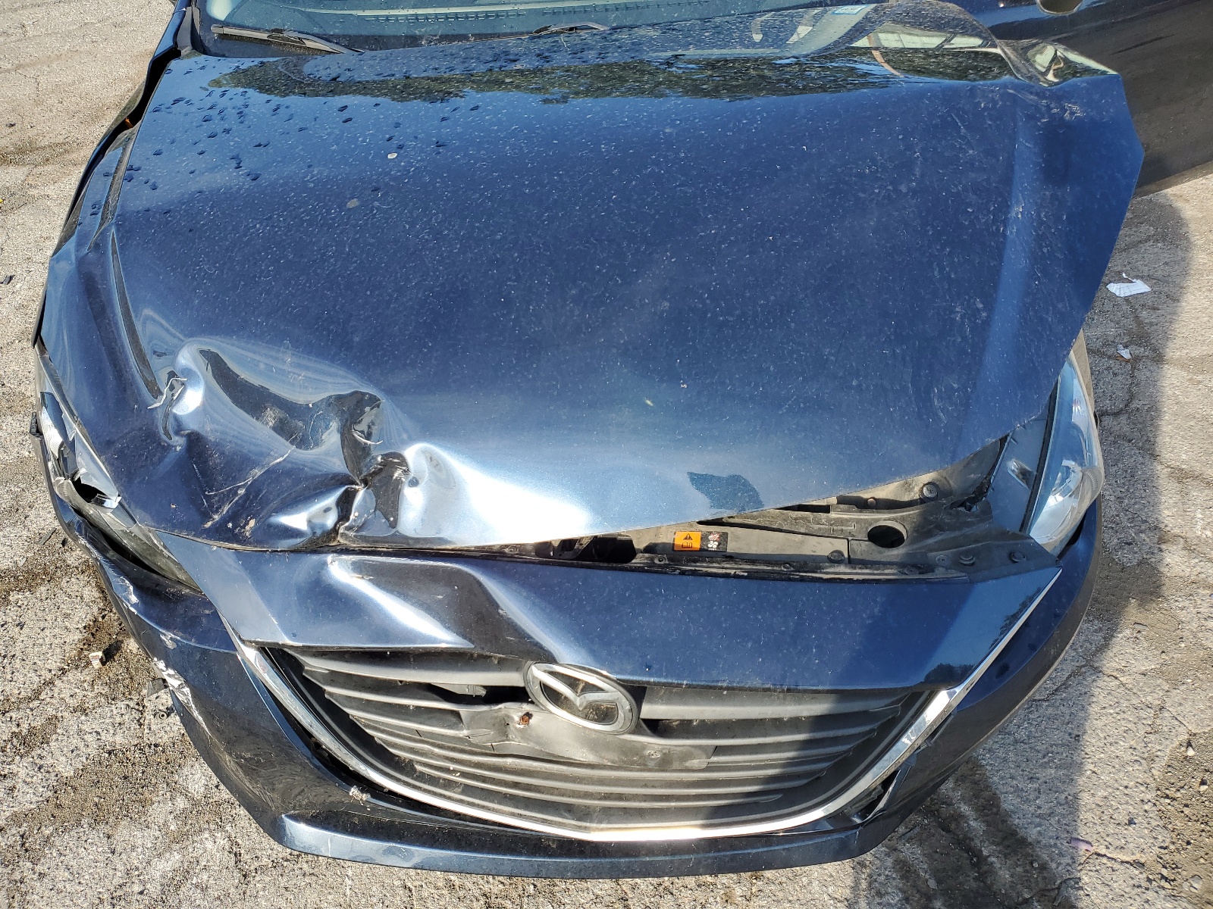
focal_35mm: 26
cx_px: 606
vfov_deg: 53.1
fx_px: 911
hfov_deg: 67.3
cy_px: 454
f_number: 1.5
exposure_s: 1/625
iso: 50
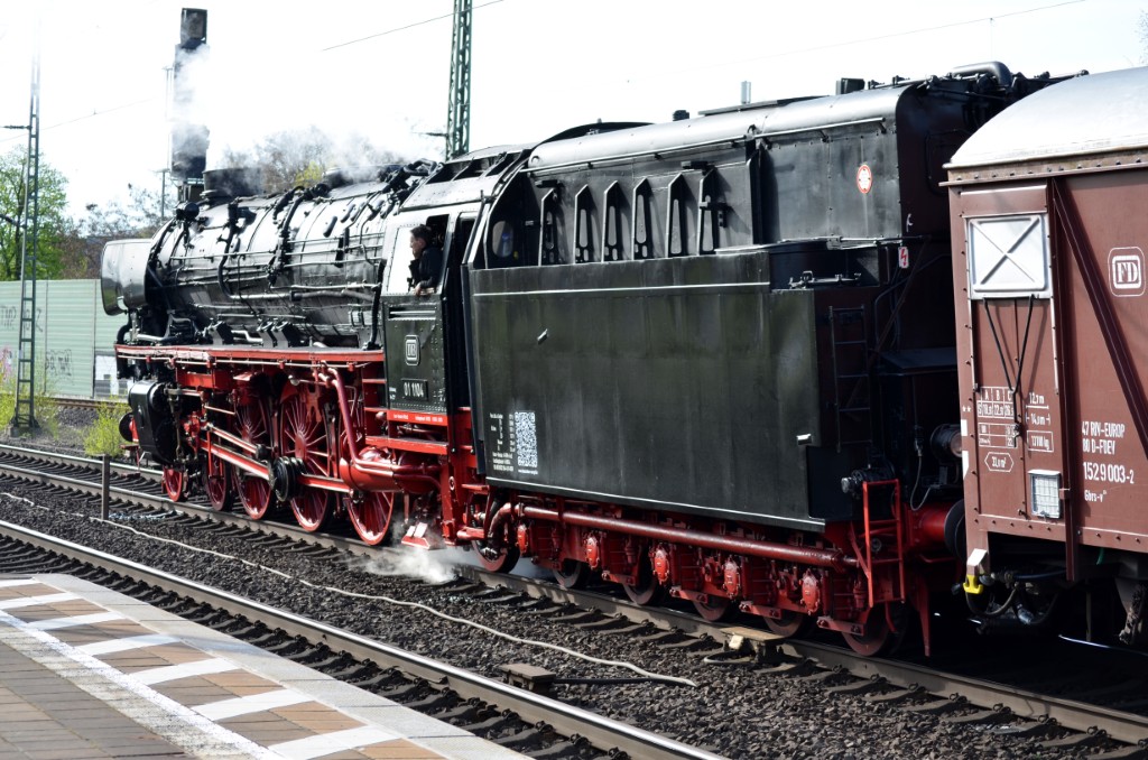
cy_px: 380
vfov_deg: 16.5
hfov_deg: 24.7
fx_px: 2625
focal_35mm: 82
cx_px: 574
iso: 100
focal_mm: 55
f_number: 6.3
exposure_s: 1/160
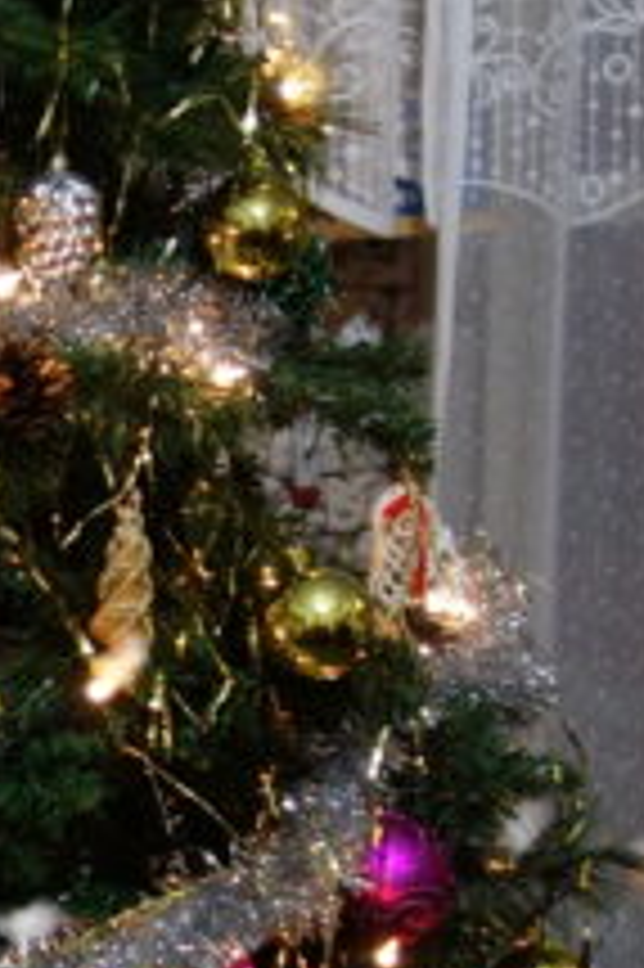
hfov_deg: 10.7
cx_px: -113
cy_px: 689
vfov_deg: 16.2
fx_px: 3386
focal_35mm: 126
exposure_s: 1/30
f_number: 1.8
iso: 400
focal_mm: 10.4
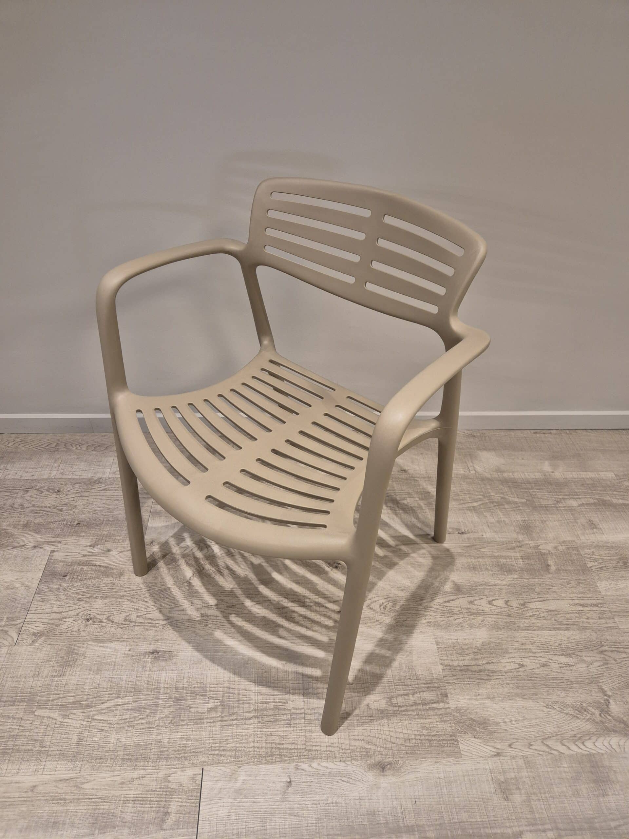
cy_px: 420
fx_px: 557
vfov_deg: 73.9
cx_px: 314
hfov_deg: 58.9
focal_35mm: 23
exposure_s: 1/100
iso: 320
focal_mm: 5.4
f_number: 1.8
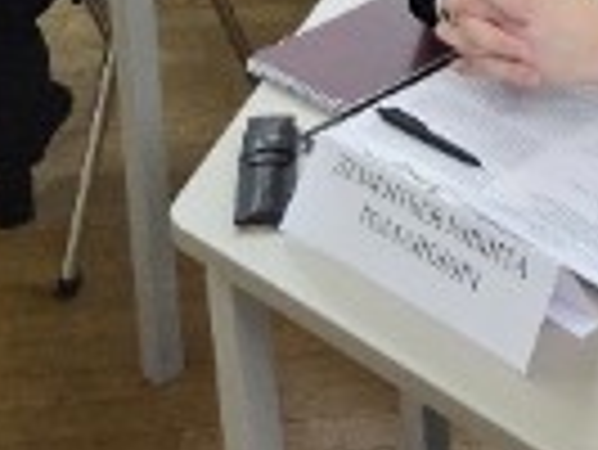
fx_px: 2040
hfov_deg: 16.2
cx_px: 672
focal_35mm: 118
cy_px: -315
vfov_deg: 11.8
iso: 320
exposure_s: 1/100
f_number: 1.8
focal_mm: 5.4
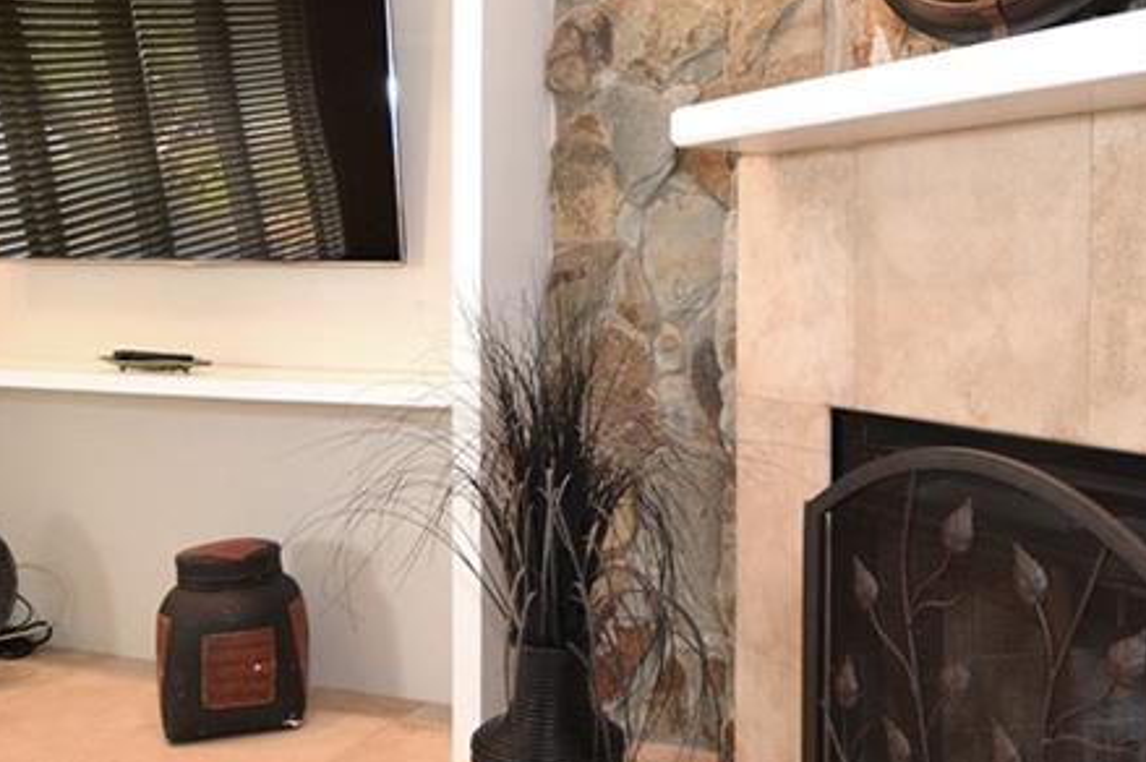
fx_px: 1113
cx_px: 741
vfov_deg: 37.6
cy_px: 292
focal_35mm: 35
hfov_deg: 53.6
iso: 900
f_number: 4
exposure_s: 1/60
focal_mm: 10
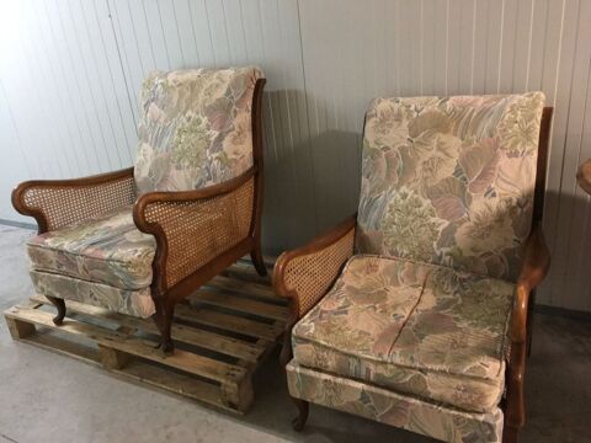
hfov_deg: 61.7
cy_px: 222
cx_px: 296
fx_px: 495
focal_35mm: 29
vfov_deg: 48.2
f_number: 2.2
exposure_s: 1/17
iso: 320
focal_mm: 4.15
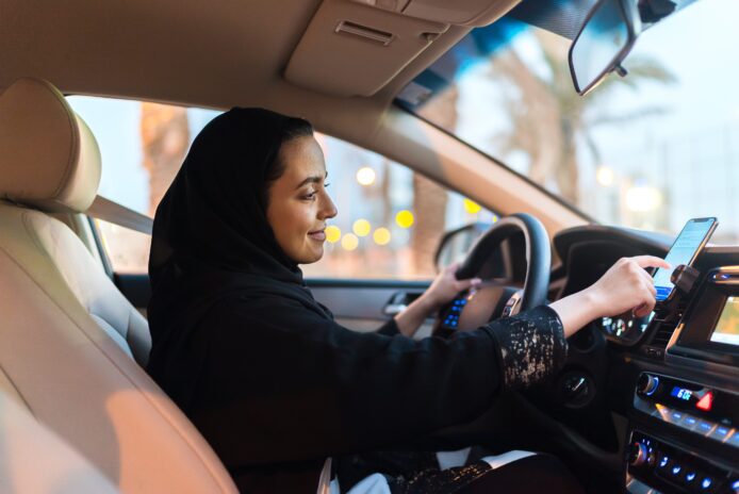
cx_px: 370
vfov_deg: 37.9
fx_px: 719
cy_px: 247
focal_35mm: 35
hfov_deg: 54.4
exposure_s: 1/40
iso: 1000
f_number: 1.4
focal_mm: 35
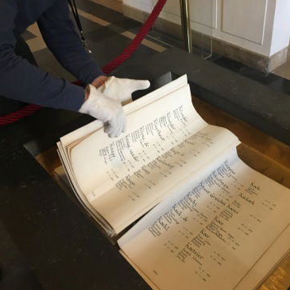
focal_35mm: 35
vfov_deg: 47.2
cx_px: 187
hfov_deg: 46.7
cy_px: 145
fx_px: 332
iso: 200
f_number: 2.2
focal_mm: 4.15
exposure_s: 1/33
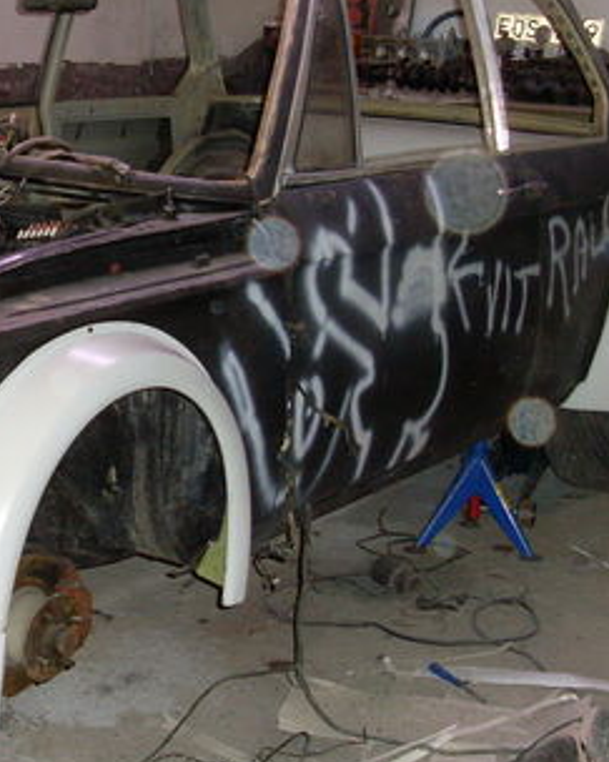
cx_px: 15
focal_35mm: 78
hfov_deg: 19.2
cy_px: 316
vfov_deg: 24.4
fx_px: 1758
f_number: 3
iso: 120
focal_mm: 6.3
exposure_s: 1/45
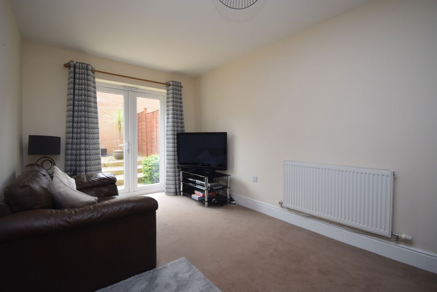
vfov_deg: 77.4
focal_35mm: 15
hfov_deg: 100.4
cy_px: 146
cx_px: 218
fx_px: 182
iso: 400
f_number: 5.6
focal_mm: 10
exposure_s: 1/125
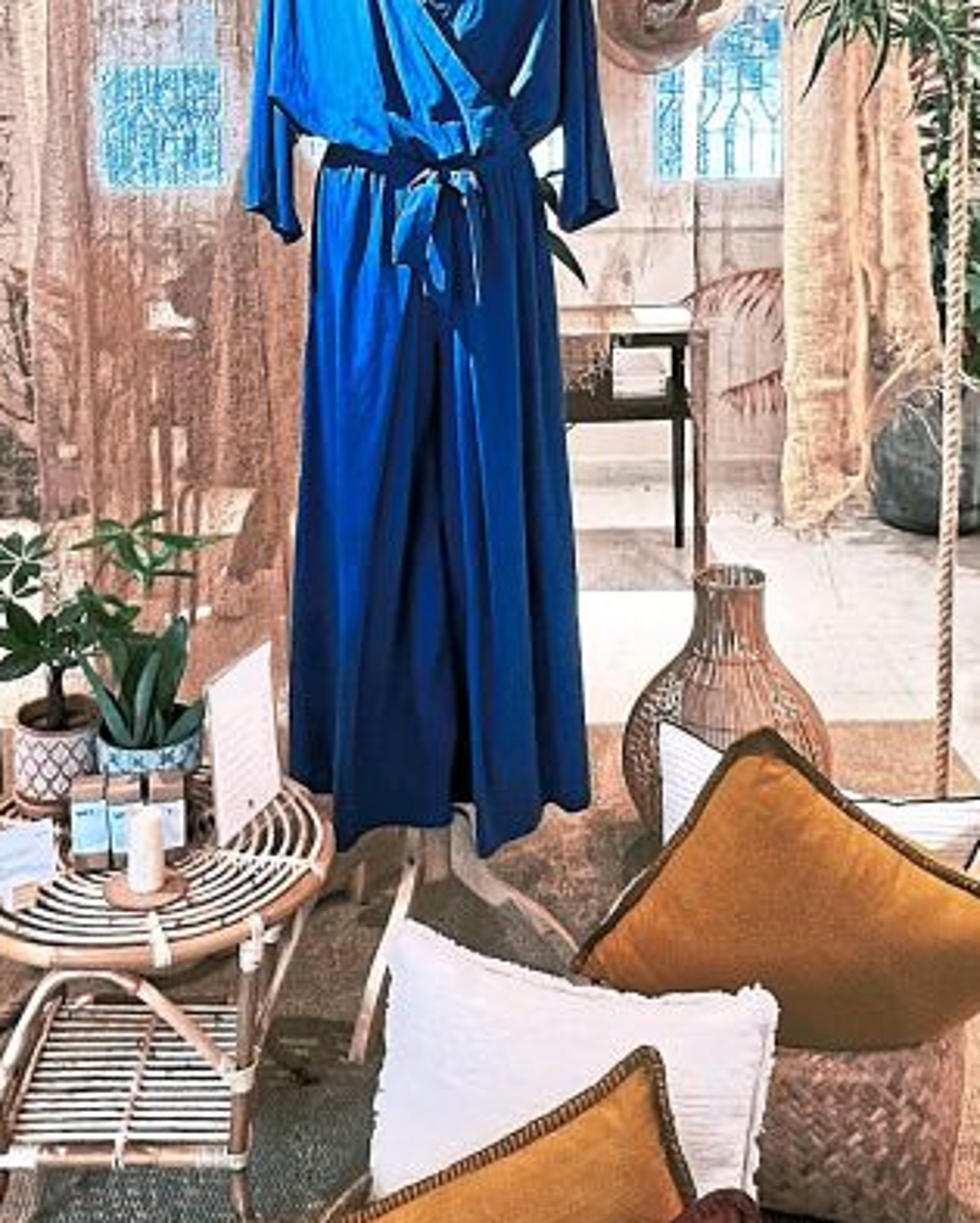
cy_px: 205
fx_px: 1449
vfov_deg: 43.1
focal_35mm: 40
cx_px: 414
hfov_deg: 37.3
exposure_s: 1/50
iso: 200
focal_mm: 1.57
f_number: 1.8
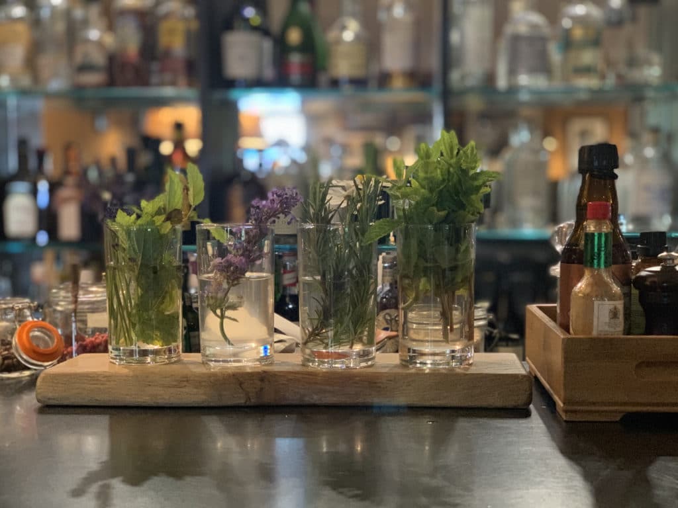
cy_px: 254
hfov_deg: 36.8
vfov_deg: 28.0
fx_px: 1018
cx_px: 339
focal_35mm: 52
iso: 640
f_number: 2.4
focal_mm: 6
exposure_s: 1/25
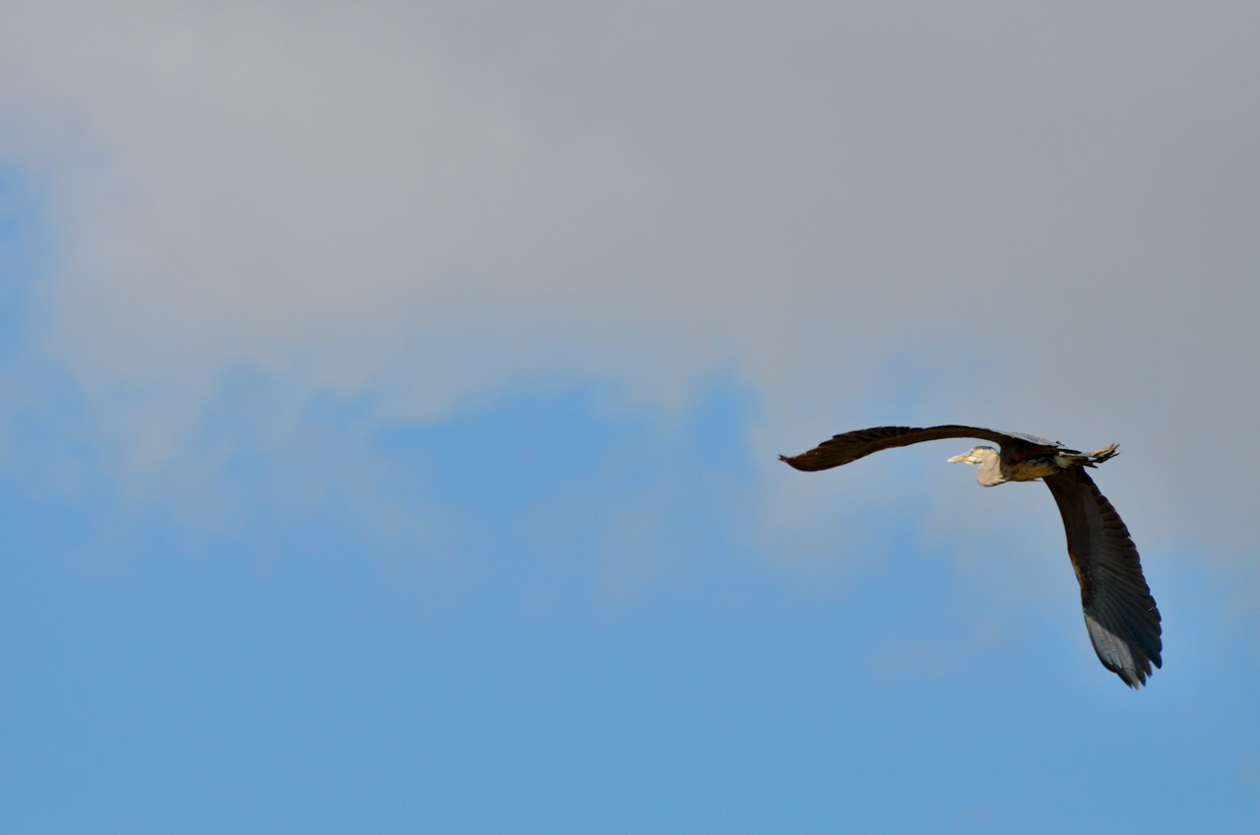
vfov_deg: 3.0
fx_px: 15719
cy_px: 418
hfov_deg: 4.6
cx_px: 630
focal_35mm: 450
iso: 320
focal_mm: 300
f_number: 8
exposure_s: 1/2000
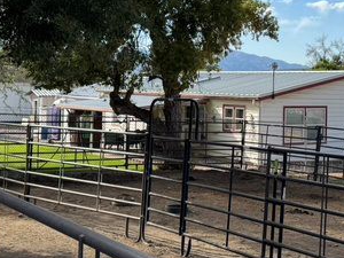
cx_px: 321
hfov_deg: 23.1
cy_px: 87
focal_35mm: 82
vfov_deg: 17.9
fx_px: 815
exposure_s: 1/3802
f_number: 1.78
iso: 80
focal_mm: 6.76
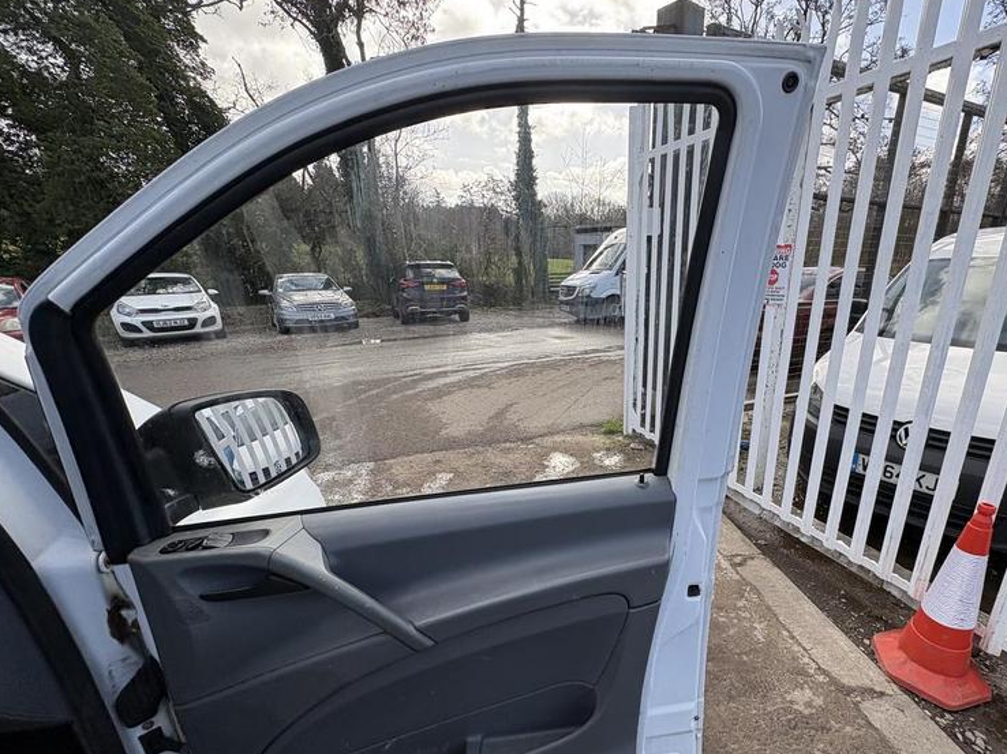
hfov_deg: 89.9
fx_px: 494
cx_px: 602
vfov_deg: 74.1
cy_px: 440
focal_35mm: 17
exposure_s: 1/485
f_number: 2.2
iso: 40
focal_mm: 2.22
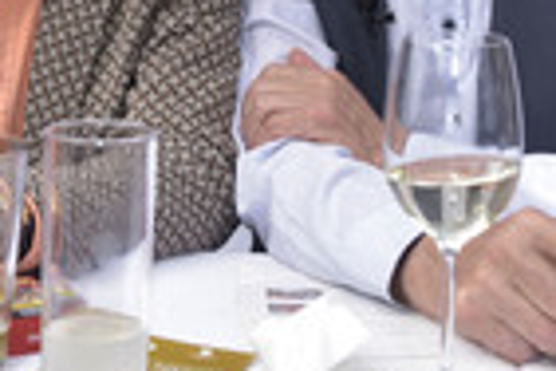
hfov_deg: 17.7
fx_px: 1776
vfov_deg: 11.6
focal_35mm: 115
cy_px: -118
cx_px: 152
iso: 400
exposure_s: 1/160
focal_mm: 36
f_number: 6.3
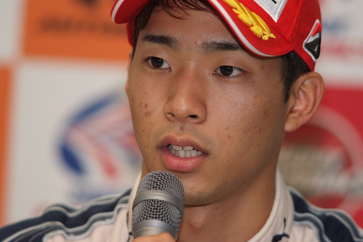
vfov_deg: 5.1
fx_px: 2722
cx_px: 182
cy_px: 121
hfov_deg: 7.6
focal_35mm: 270
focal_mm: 180
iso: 400
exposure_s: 1/125
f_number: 2.8
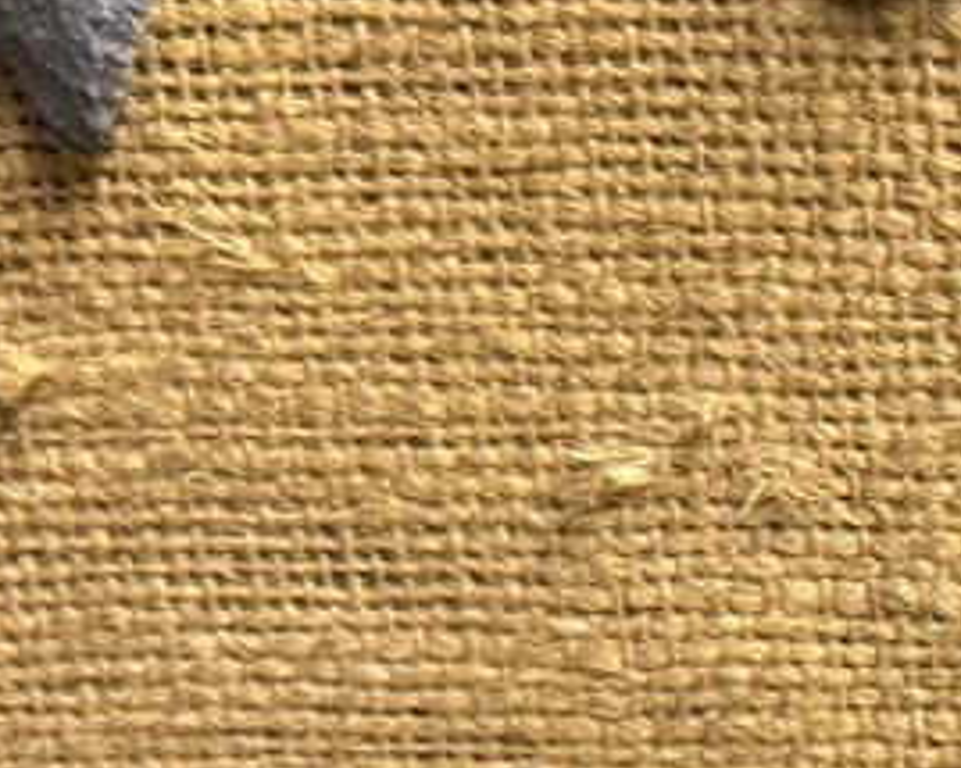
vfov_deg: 11.6
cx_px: 2149
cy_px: 752
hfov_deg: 12.2
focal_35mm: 132
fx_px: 3753
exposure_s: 1/60
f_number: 1.78
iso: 640
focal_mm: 6.76
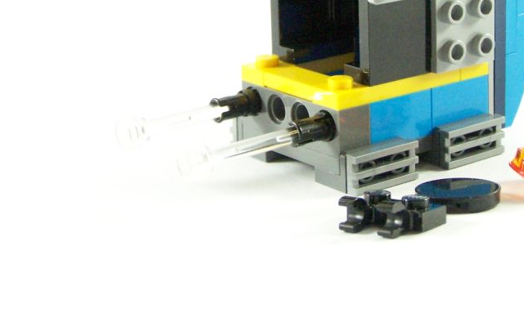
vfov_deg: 12.9
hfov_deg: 20.8
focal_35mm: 100
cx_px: 320
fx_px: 1428
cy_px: 14
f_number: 4
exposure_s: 1/60
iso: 400
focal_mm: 9.8
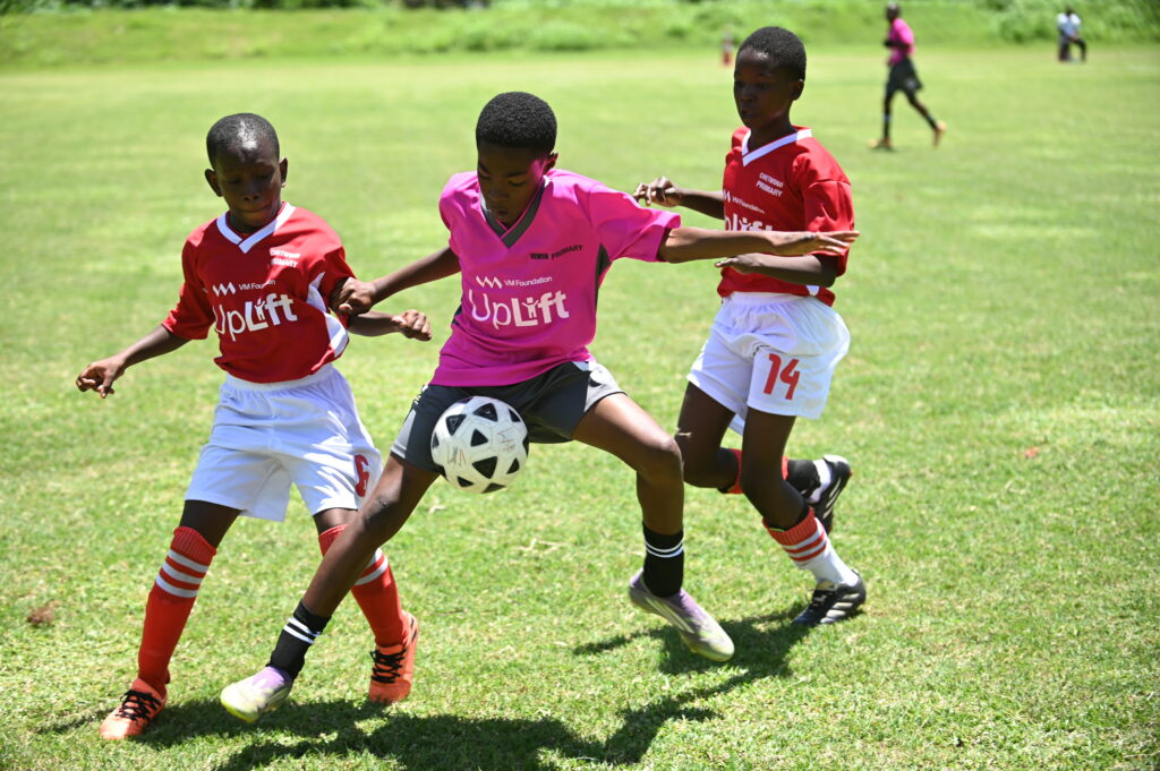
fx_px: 2254
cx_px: 580
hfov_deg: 28.9
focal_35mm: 70
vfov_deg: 19.4
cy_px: 386
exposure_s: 1/640
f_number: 6.3
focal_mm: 70
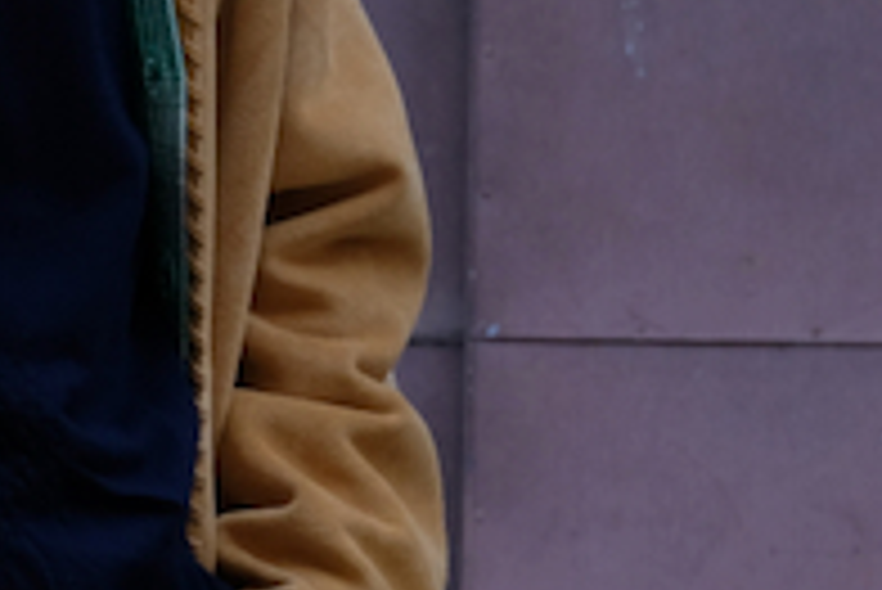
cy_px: 173
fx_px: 10739
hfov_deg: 4.7
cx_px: -176
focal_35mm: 438
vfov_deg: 3.1
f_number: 4.8
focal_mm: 67.1
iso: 500
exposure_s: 1/140
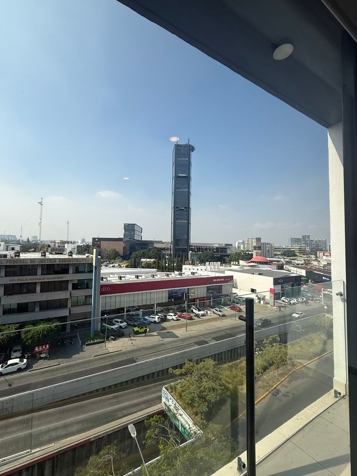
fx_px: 220
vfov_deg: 94.5
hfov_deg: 78.1
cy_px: 235
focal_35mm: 16
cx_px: 168
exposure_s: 1/2320
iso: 50
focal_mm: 2.22
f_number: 2.2
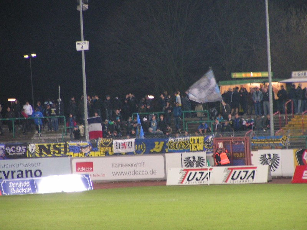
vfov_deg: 5.3
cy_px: 115
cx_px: 154
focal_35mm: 283
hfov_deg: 7.0
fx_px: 2510
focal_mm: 43.3
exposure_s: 1/25
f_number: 3.5
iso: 200
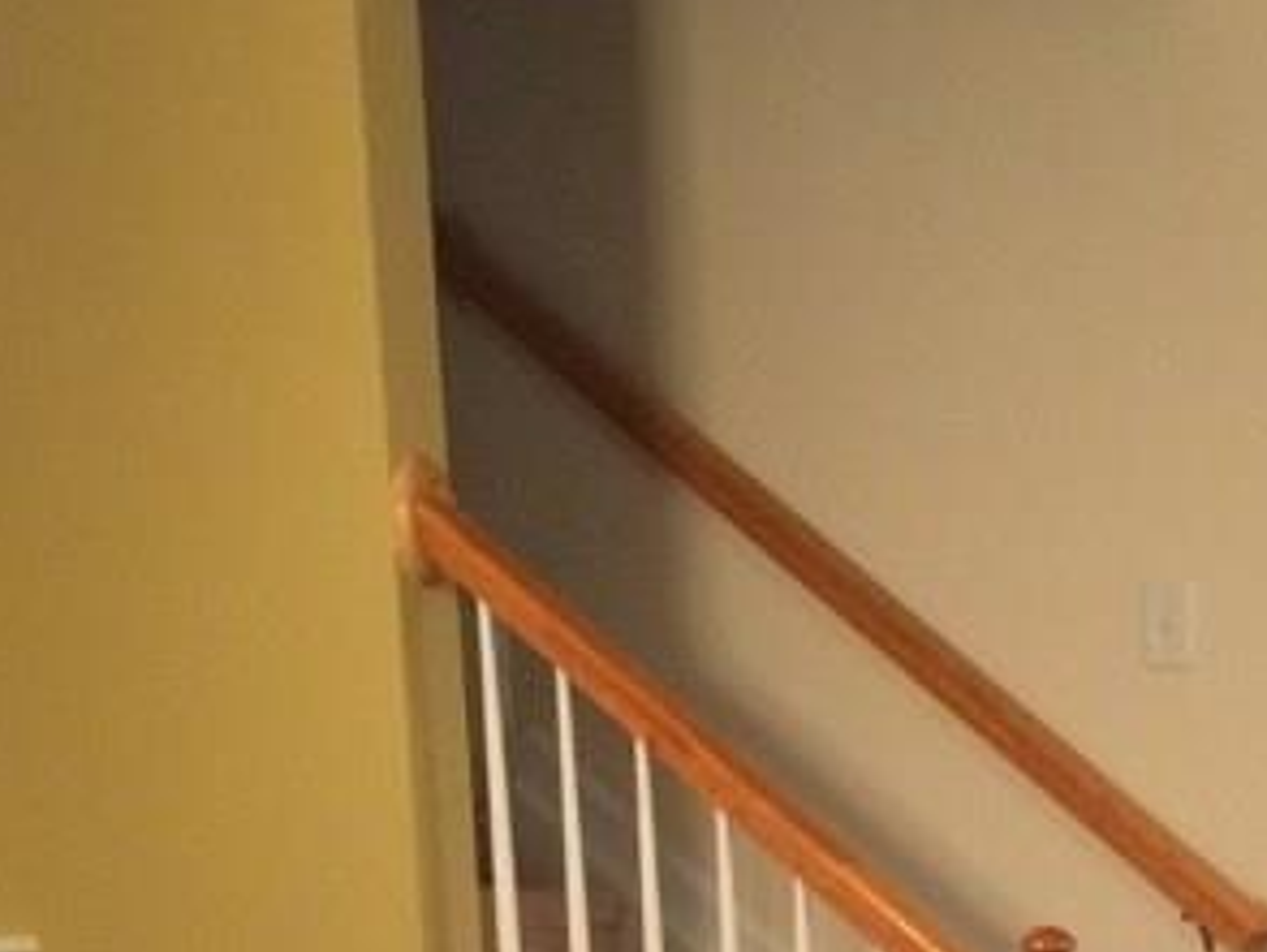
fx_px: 3700
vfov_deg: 13.9
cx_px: 1422
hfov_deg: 18.6
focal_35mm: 101
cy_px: 1340
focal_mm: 4.15
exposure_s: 1/30
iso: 320
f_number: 2.2
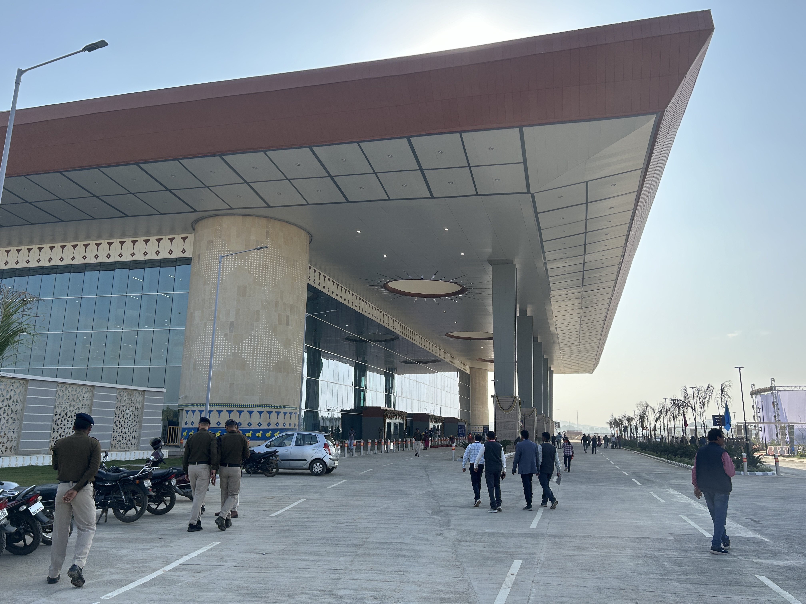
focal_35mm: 26
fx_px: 605
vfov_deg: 53.1
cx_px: 403
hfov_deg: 67.3
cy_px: 302
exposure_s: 1/3165
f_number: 1.5
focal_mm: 5.7
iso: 50
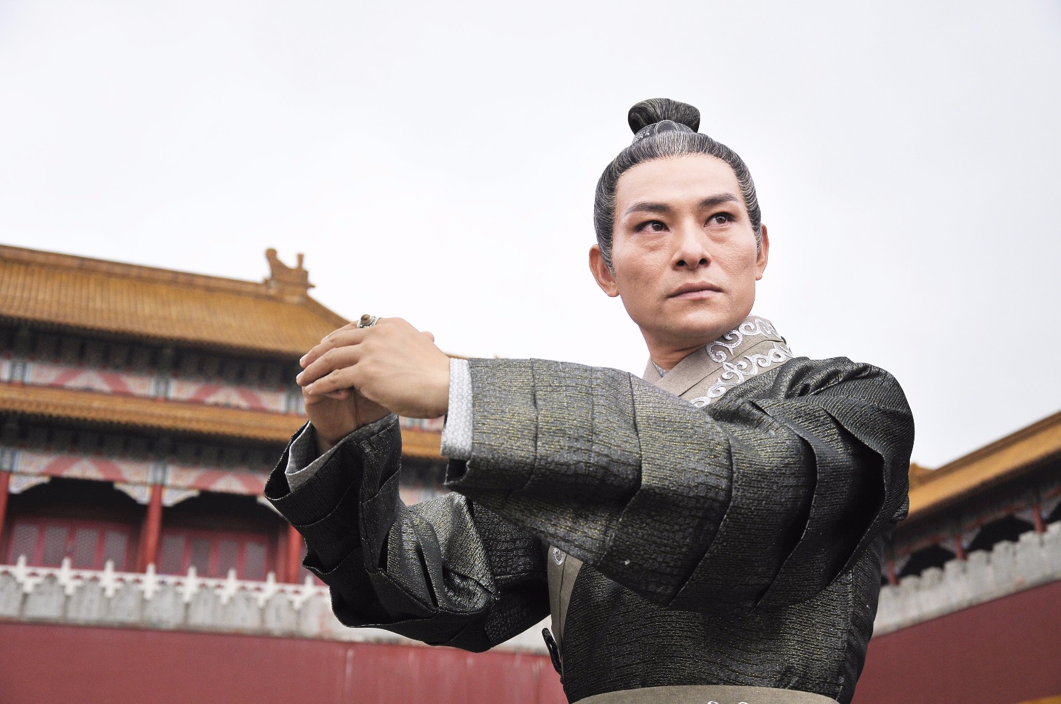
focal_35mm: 52
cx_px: 530
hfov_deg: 37.9
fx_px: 1545
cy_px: 352
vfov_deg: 25.7
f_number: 4.5
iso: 500
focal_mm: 35
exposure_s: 1/640
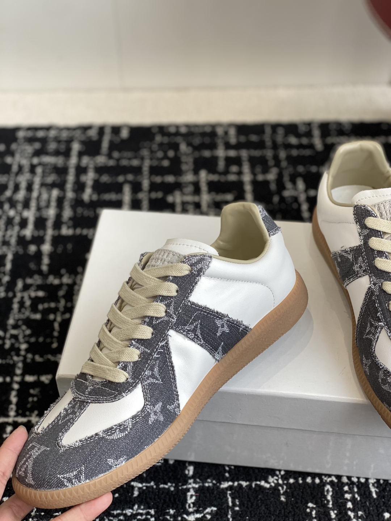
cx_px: 196
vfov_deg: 36.8
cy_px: 260
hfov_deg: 28.0
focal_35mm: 52
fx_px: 783
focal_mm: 6
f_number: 2
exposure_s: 1/122
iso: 25
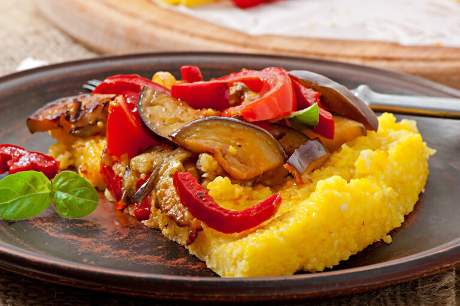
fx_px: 2010
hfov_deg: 13.1
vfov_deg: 8.7
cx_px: 230
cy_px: 153
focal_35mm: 158
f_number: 14
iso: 100
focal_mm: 105
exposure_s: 1/200
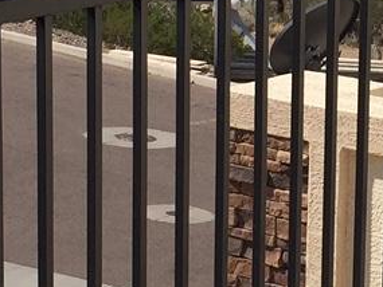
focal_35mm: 166
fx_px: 1837
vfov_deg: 8.9
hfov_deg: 11.8
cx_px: 383
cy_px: 50
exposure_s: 1/2825
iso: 32
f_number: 2.2
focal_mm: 4.15
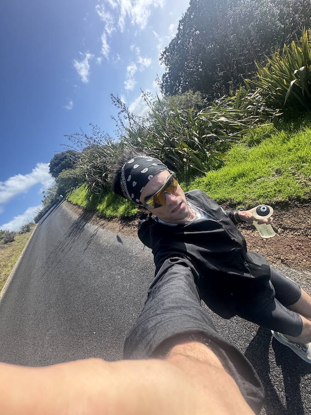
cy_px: 208
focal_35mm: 14
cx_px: 156
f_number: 2.2
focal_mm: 2.22
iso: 40
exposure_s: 1/620
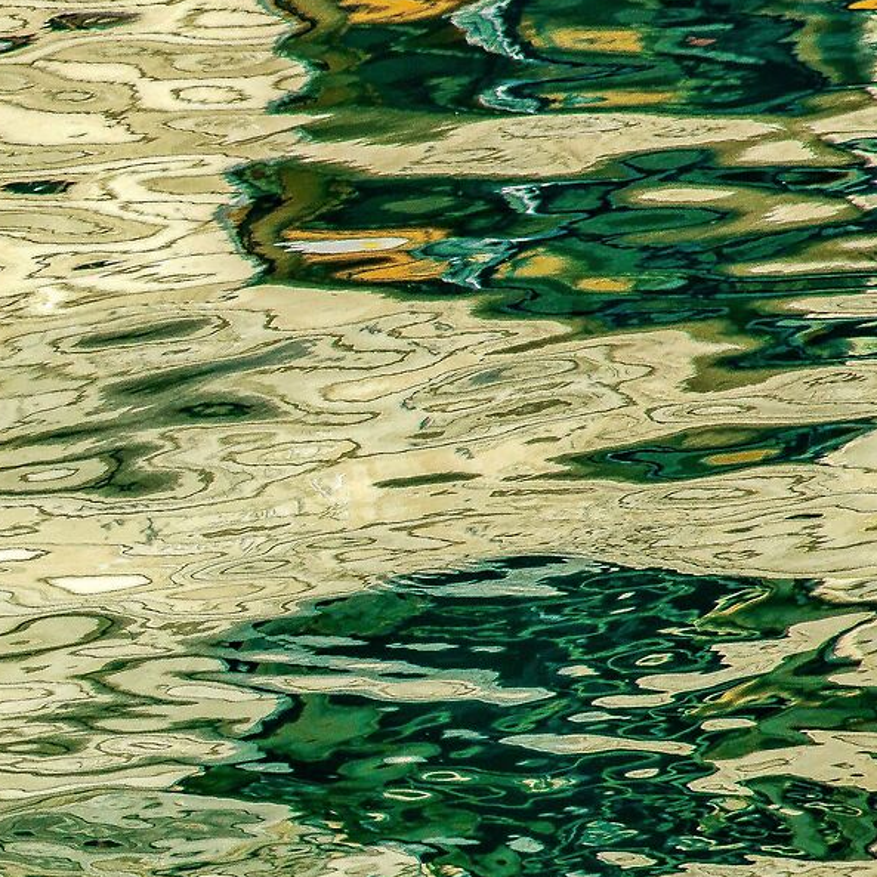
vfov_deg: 4.2
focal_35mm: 413
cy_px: 735
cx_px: -634
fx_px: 11838
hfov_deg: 4.2
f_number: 9
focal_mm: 120
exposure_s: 1/100
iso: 250
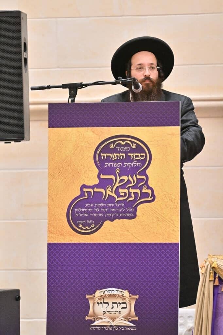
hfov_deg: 5.0
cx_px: 112
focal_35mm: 277
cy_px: 168
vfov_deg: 7.4
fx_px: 2575
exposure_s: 1/200
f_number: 2.8
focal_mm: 185
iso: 400
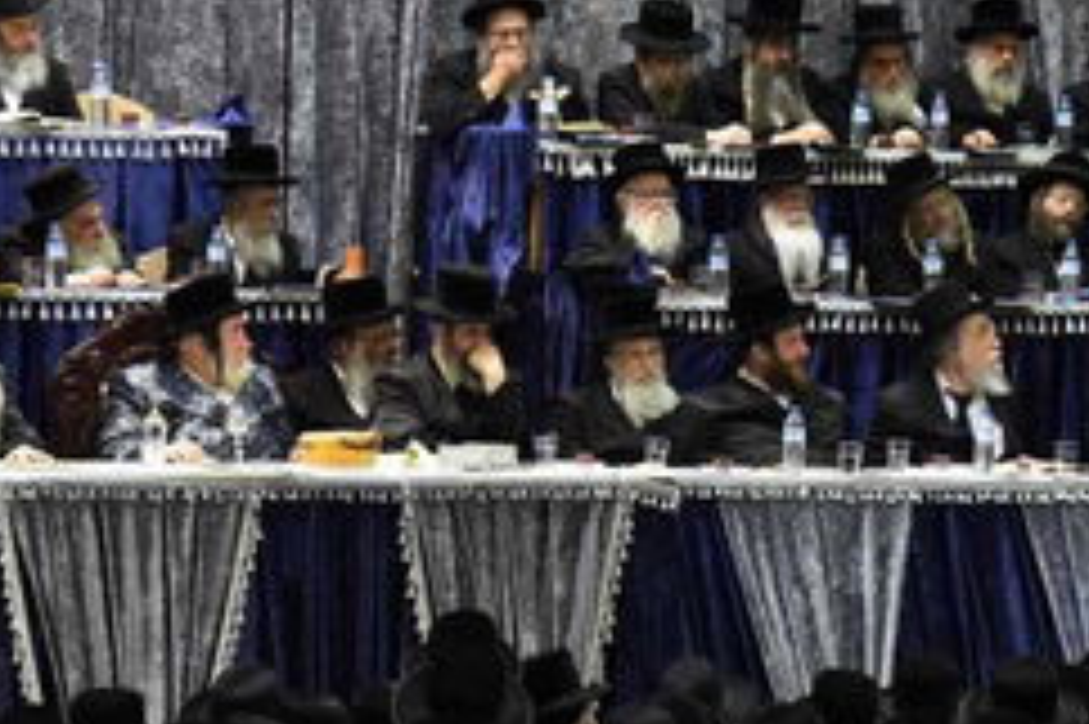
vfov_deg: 5.2
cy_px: 335
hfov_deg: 7.8
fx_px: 8011
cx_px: 670
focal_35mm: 265
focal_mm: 160
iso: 2500
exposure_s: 1/200
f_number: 6.3
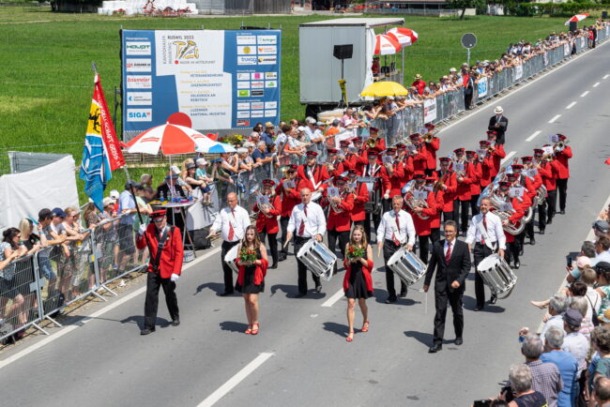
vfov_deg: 19.5
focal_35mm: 70
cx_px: 305
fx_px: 1187
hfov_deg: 28.8
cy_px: 204
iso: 100
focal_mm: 70
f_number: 8
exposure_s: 1/250
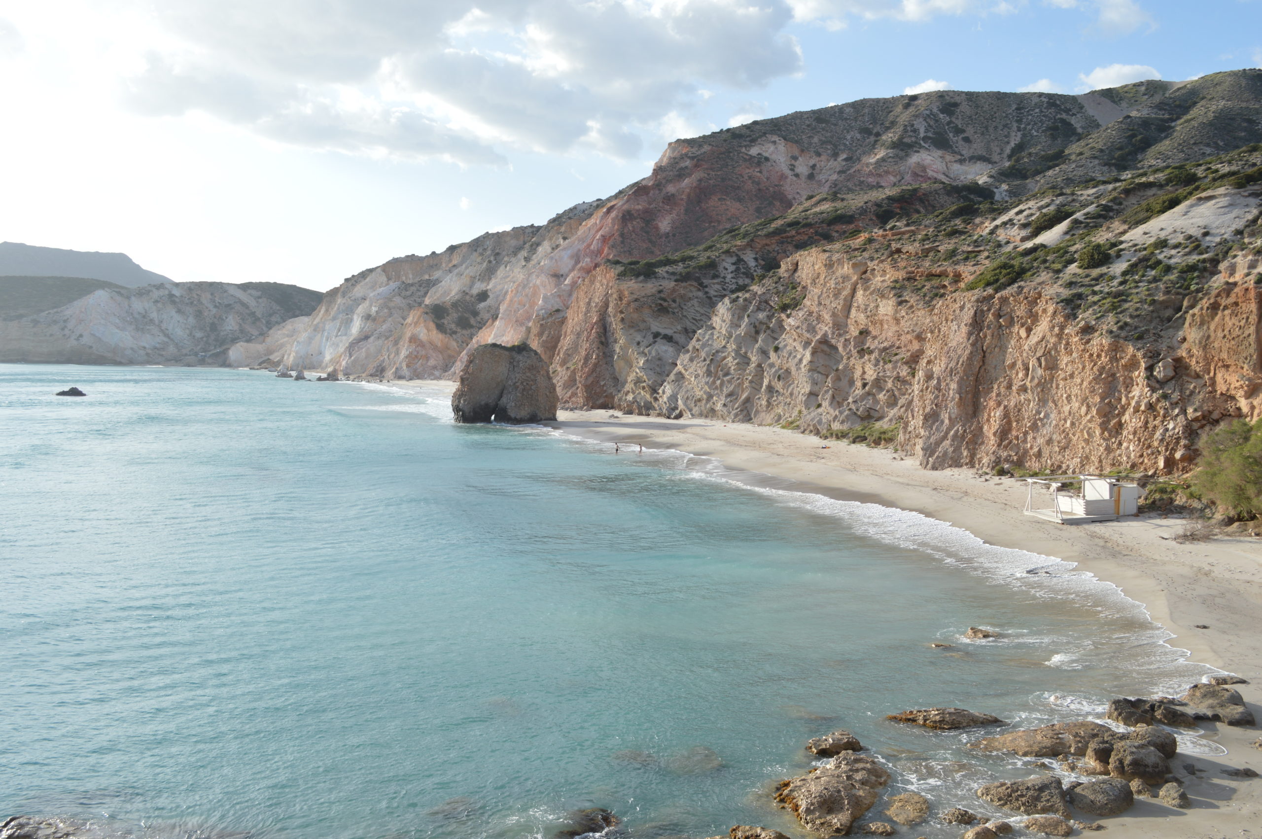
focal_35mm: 33
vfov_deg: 39.9
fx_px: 1156
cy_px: 420
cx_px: 631
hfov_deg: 57.3
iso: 100
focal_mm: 22
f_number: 7.1
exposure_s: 1/200
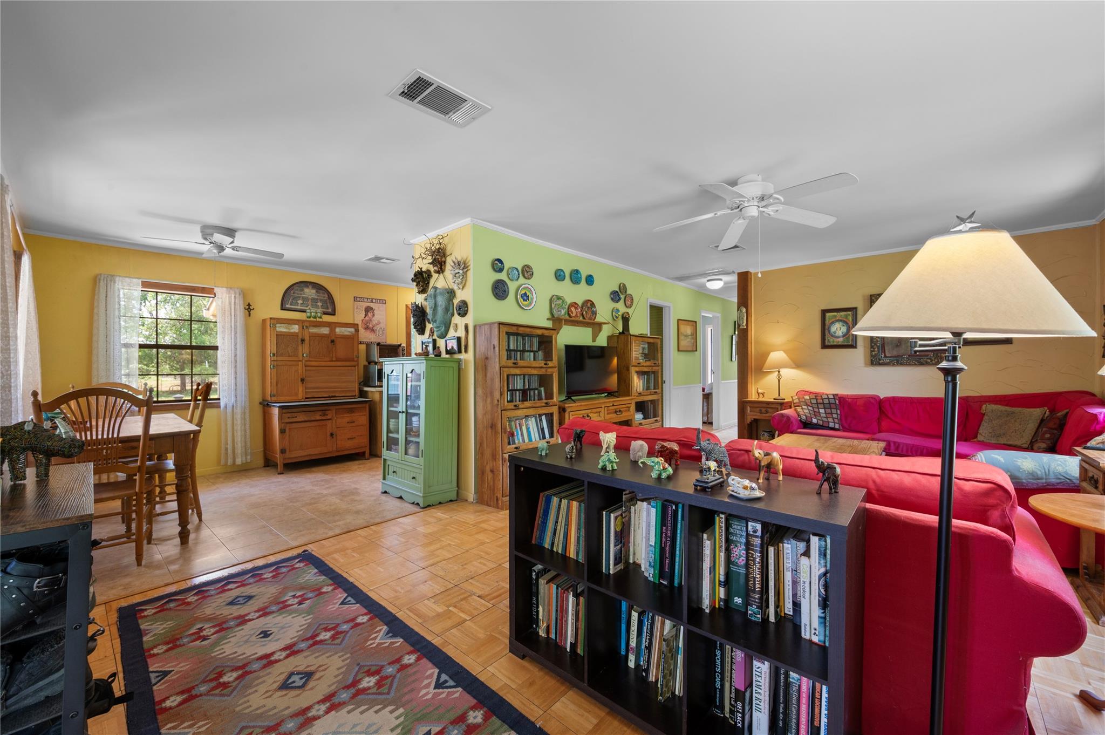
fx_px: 429
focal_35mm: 14
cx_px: 552
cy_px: 368
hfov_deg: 104.3
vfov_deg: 81.1
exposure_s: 1/5
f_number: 10
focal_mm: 14
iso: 400
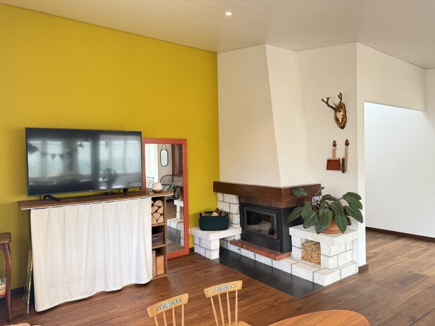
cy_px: 163
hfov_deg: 71.6
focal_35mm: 24
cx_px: 218
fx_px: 302
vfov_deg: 56.8
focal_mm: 6.76
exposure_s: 1/50
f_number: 1.78
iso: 320
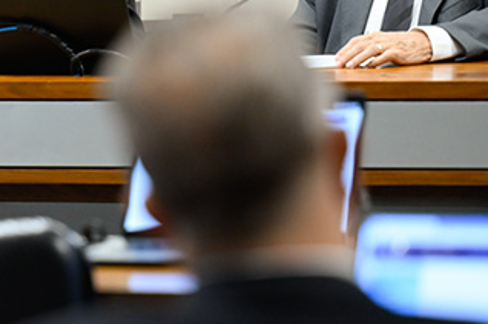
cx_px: -8
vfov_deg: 3.5
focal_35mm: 392
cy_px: 143
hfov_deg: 5.3
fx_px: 5306
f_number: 2.8
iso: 2000
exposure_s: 1/160
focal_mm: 145
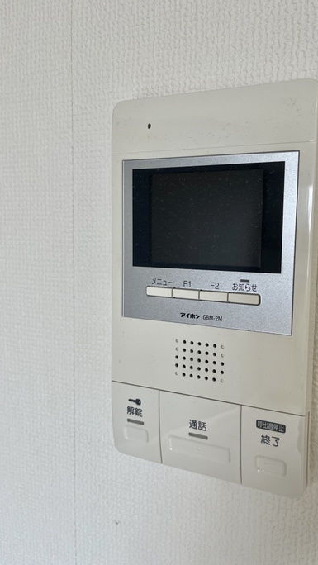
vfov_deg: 66.1
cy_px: 280
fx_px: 435
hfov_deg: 39.7
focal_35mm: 29
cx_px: 210
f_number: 1.6
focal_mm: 5.1
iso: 64
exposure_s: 1/120
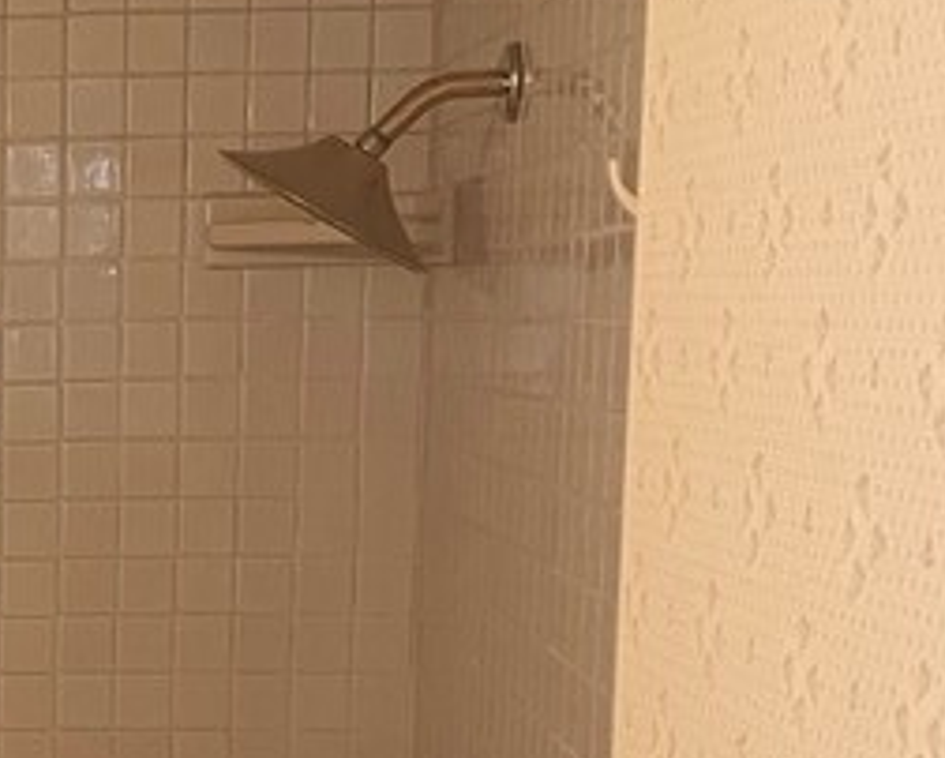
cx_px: -176
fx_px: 2771
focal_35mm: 99
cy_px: 784
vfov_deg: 15.3
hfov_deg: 18.4
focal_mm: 5.1
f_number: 1.6
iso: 320
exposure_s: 1/60
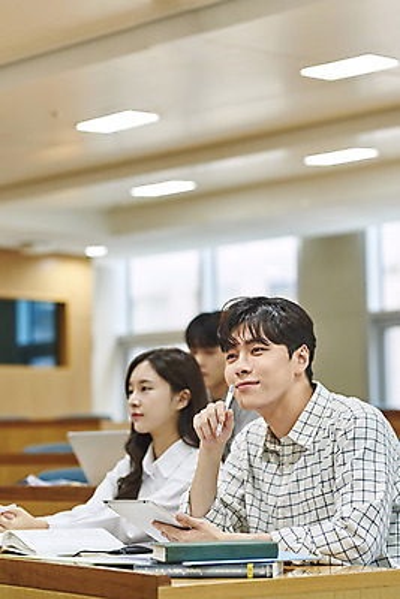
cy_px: 300
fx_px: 1415
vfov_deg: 23.9
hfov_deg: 16.1
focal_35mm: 85
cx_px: 200
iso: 1000
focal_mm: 85
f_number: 2.8
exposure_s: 1/200
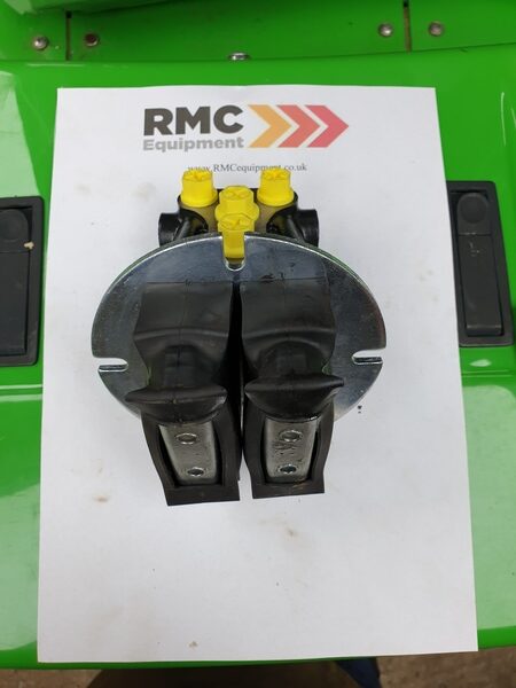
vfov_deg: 67.3
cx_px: 258
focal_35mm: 26
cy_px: 344
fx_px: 517
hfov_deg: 53.1
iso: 80
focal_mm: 4.3
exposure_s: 1/100
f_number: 2.4
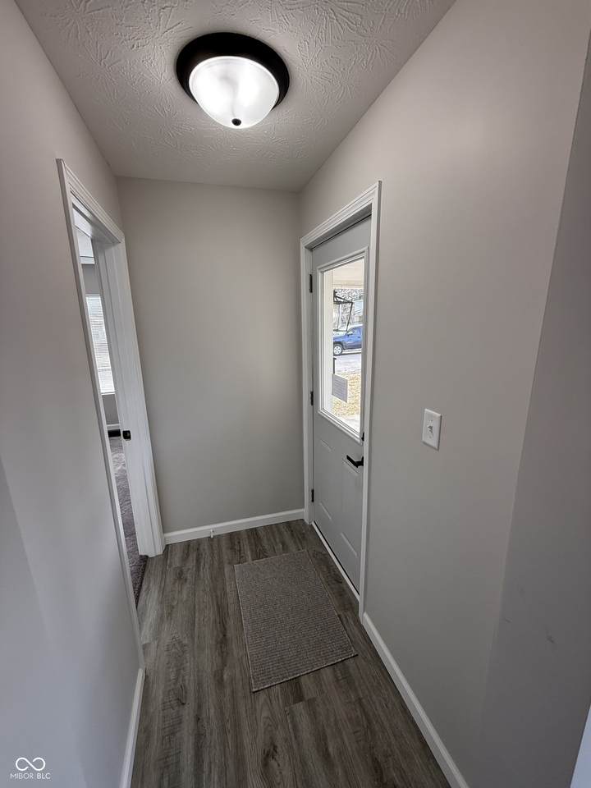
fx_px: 319
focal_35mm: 14
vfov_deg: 102.1
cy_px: 394
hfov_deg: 85.7
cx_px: 296
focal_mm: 2.22
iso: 80
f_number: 2.2
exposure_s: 1/120
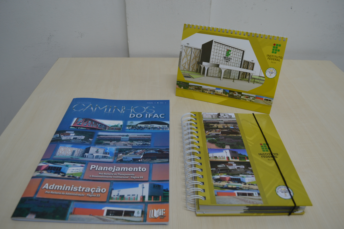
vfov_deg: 47.9
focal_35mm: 27
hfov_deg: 67.4
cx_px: 172
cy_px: 114
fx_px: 258
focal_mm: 18
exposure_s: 1/50
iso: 400
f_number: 3.5
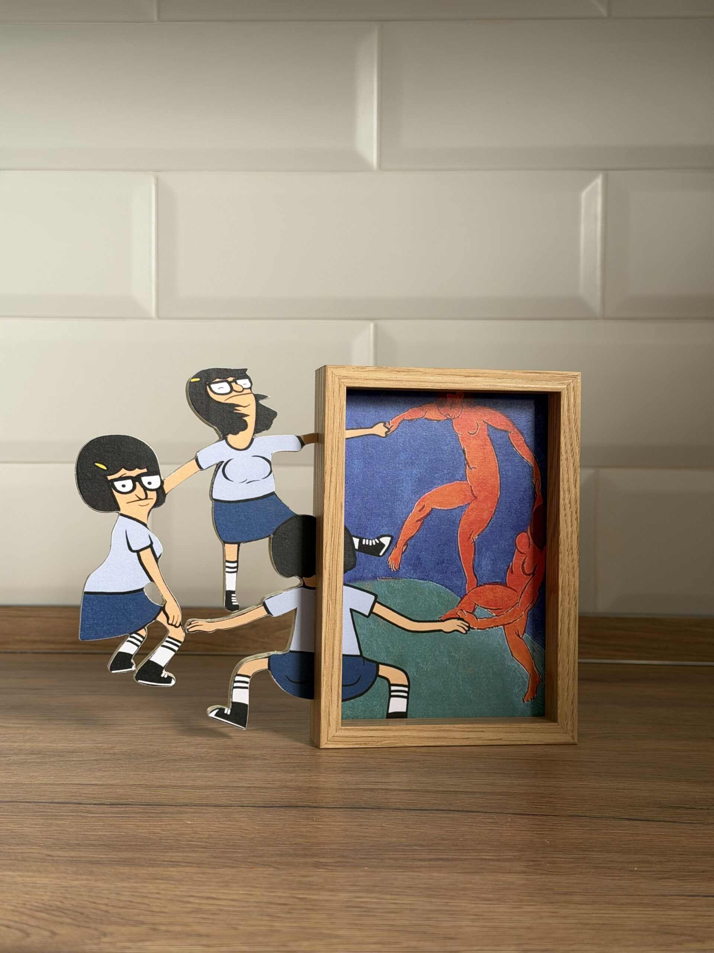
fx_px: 1320
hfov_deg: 30.3
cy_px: 476
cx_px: 357
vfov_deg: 39.7
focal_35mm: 48
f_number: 1.78
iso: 64
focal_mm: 6.76
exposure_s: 1/121
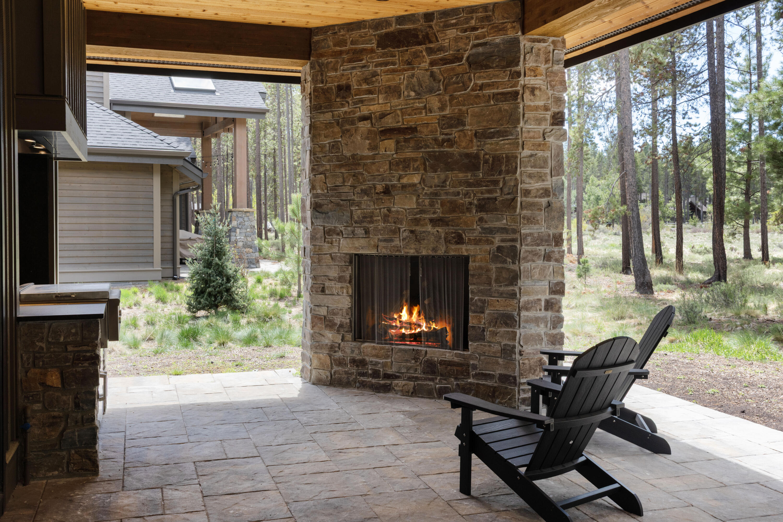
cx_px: 392
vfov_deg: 41.1
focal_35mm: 32
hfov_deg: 58.7
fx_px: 696
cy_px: 261
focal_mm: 32
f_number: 11
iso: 200
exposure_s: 1/50
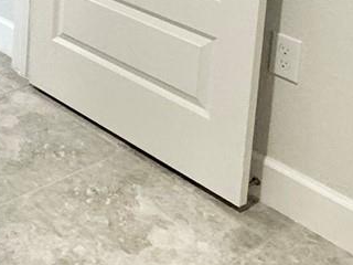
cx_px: -174
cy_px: -176
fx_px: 714
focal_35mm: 70
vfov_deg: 17.9
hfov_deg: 22.7
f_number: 2.2
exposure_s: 1/60
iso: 200
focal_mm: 2.22
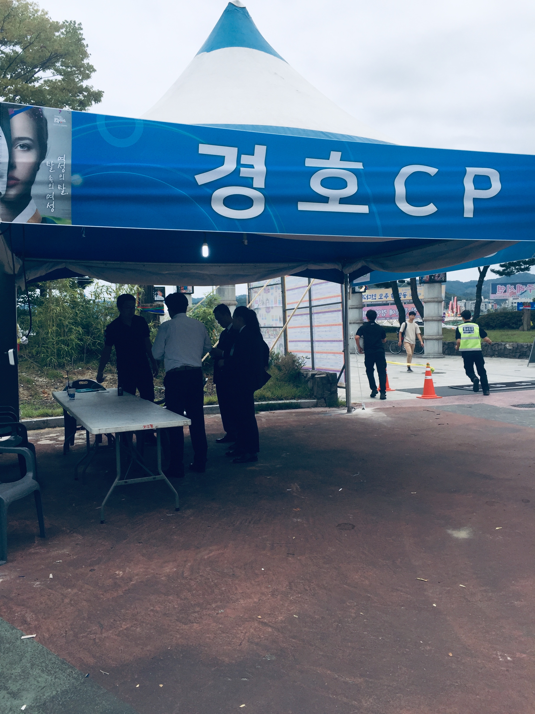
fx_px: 598
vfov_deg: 61.7
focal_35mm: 29
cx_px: 268
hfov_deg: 48.2
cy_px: 357
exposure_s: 1/267
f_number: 2.2
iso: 32
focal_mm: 4.15
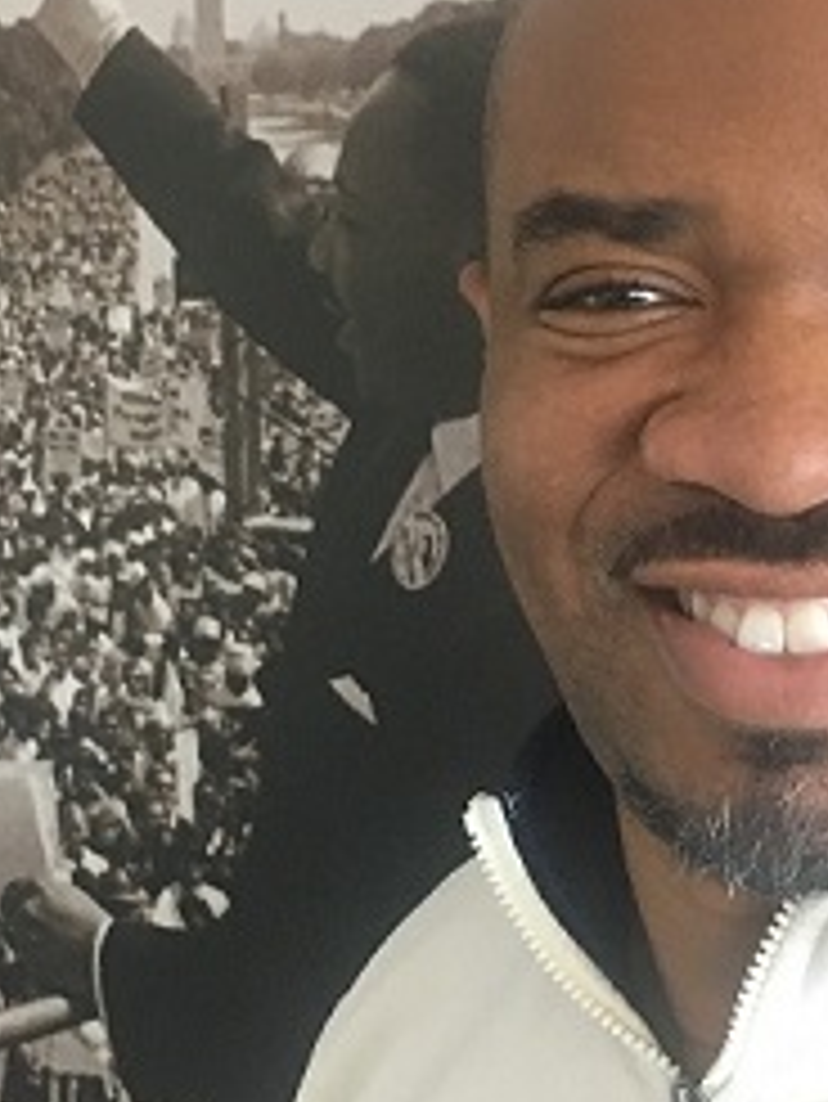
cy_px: 448
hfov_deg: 23.3
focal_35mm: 63
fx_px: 2007
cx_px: 324
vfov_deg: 30.6
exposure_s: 1/20
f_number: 2.2
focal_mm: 4.15
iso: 200
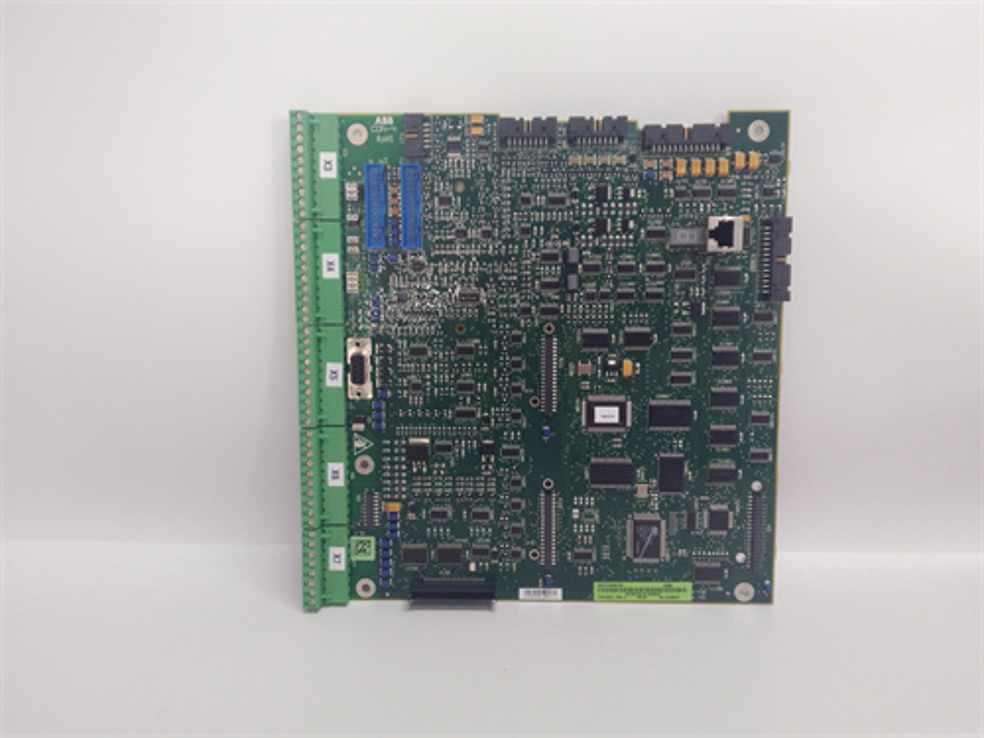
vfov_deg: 51.4
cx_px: 492
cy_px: 369
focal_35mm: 27
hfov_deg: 65.3
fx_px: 768
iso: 144
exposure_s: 1/33
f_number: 2
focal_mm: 3.79
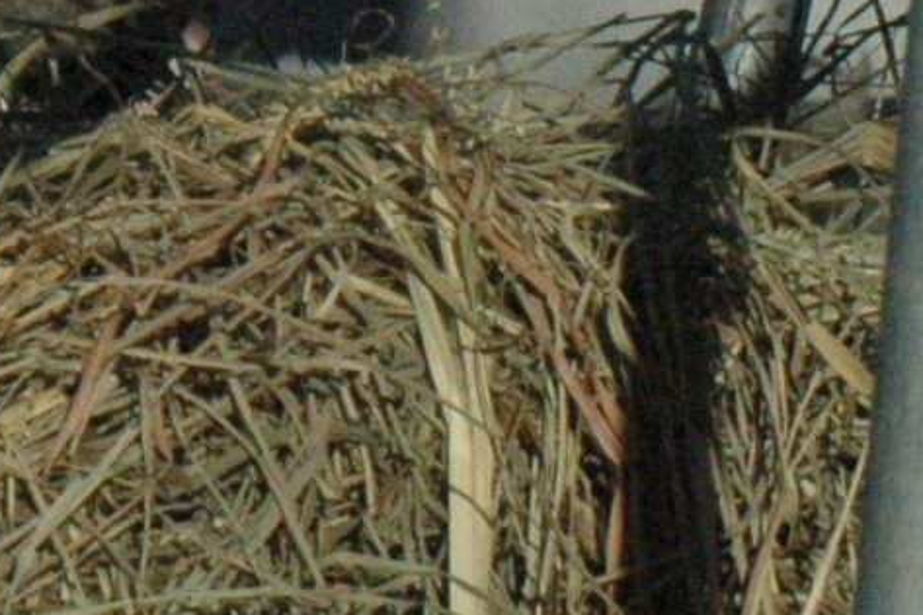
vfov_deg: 1.8
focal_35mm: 763
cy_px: -1144
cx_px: -1026
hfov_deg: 2.7
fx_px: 19555
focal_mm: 80
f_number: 16
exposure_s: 1/1000
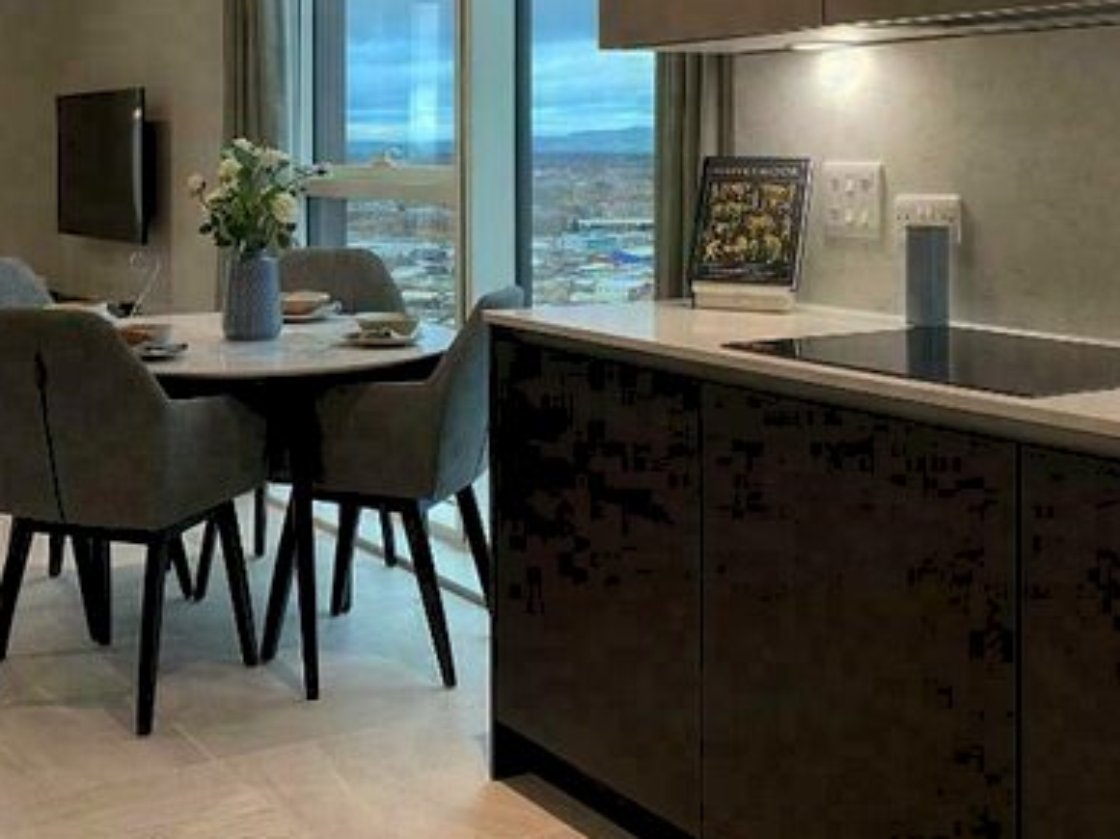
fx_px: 1520
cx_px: 399
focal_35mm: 47
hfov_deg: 40.1
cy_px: 172
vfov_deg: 30.2
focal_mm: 4.25
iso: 64
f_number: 1.8
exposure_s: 1/50
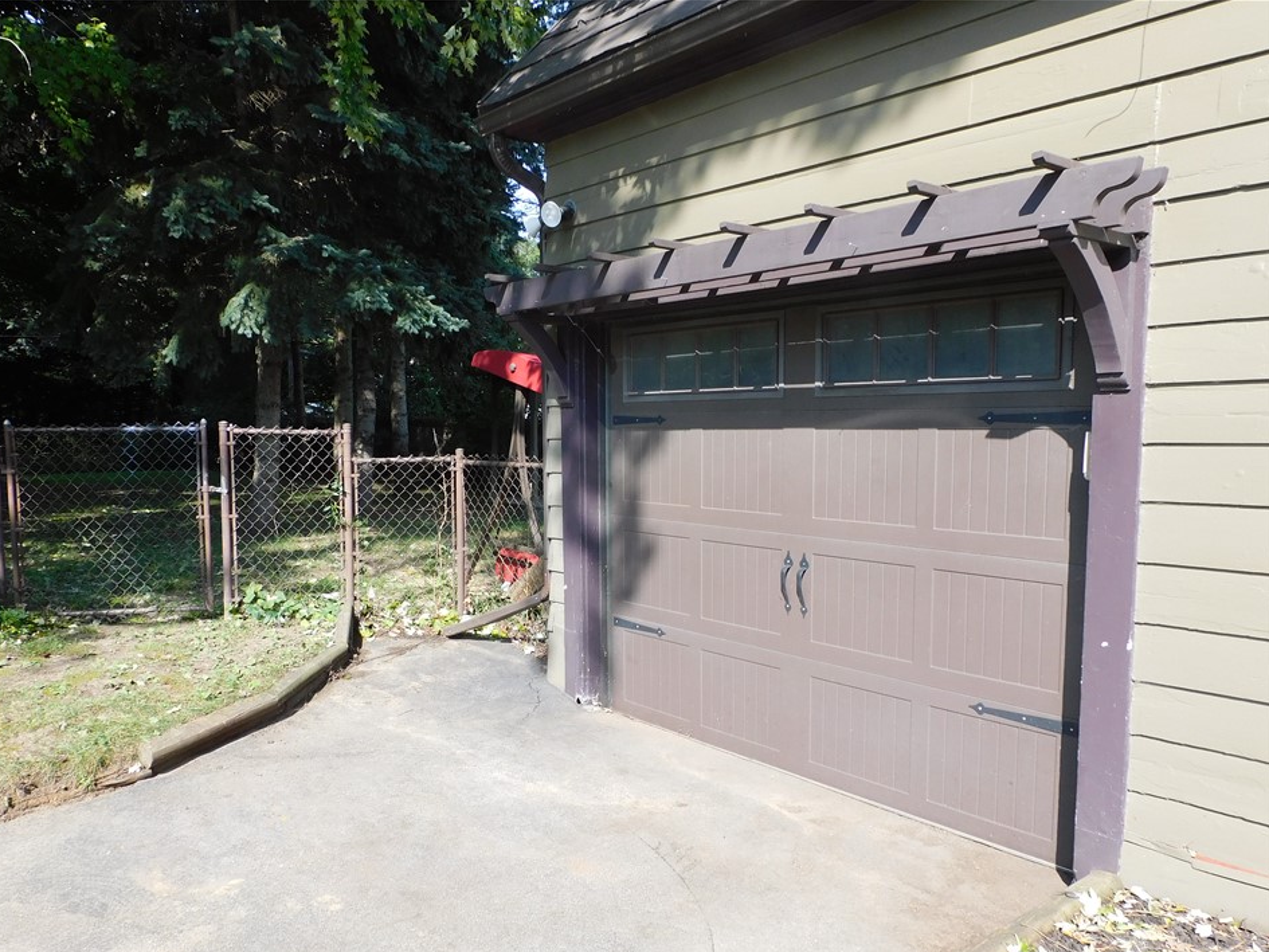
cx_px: 587
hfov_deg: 67.2
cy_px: 514
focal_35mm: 26
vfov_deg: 53.0
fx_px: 953
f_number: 3.3
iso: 125
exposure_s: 1/400
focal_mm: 4.3
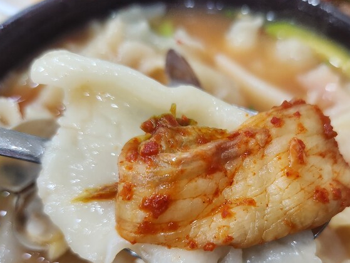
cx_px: 222
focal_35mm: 37
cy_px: 183
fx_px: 374
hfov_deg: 49.5
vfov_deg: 38.1
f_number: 1.8
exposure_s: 1/120
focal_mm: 5.4
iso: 400
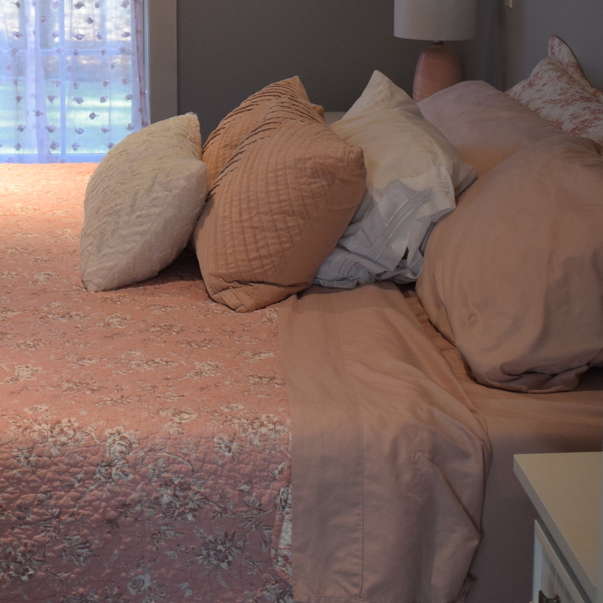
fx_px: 1518
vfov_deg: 21.9
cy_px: 42
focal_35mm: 77
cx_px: 119
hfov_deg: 22.2
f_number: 4
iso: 500
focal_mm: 20
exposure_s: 1/60
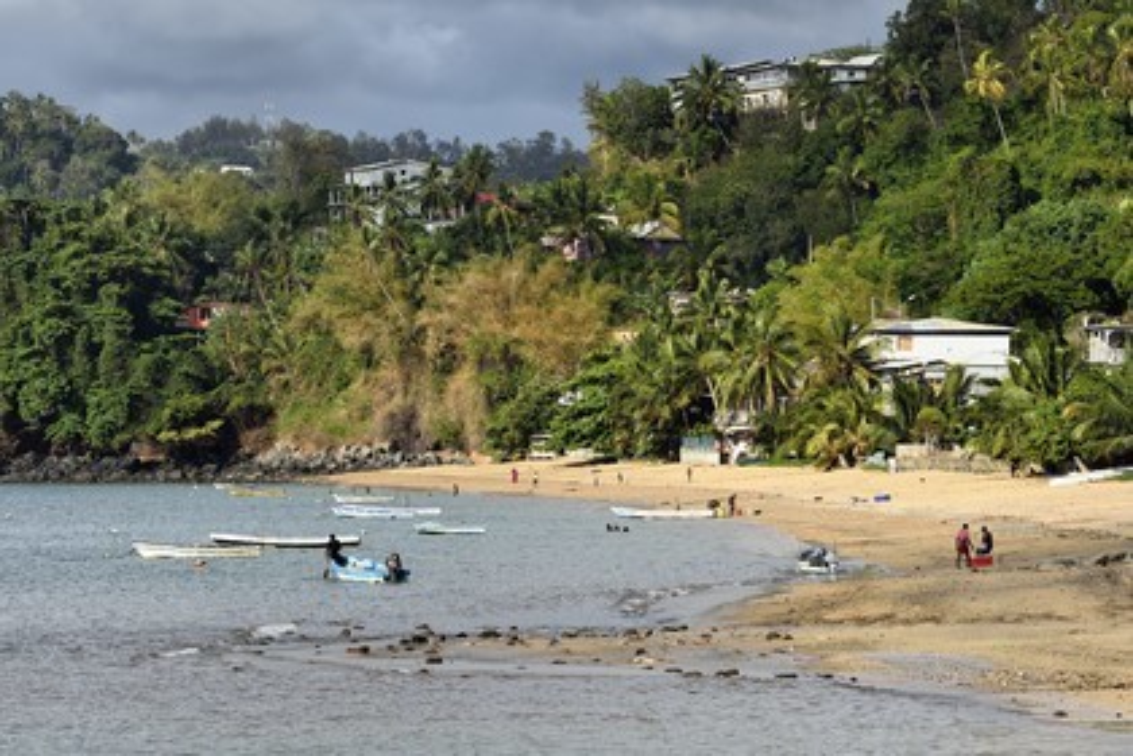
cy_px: 378
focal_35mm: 200
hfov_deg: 10.3
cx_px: 566
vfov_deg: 6.9
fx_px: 6294
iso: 200
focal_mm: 200
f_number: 11
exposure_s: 1/250
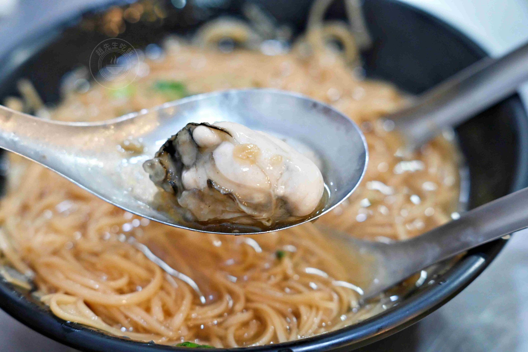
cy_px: 176
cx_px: 264
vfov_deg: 18.2
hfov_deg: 27.0
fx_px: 1100
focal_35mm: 75
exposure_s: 1/200
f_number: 3.2
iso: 1250
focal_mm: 50
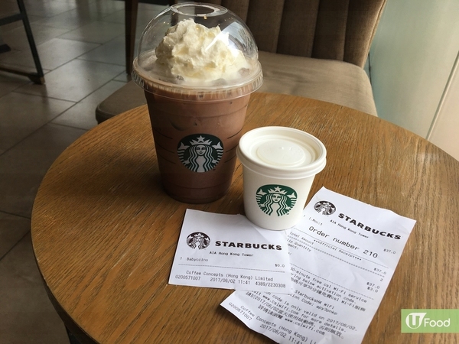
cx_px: 230
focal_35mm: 29
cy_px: 172
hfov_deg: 61.7
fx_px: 385
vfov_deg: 48.2
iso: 25
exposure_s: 1/200
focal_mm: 4.15
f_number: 2.2
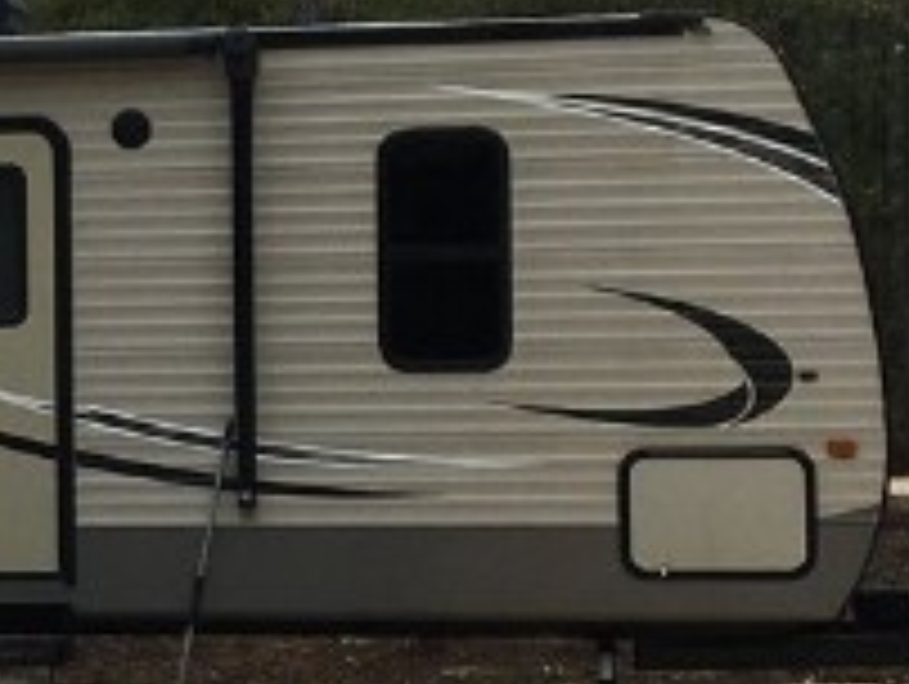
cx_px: -292
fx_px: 3865
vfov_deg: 10.1
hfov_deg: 12.9
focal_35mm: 147
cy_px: 328
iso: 25
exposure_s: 1/1148
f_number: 2.2
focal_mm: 4.15
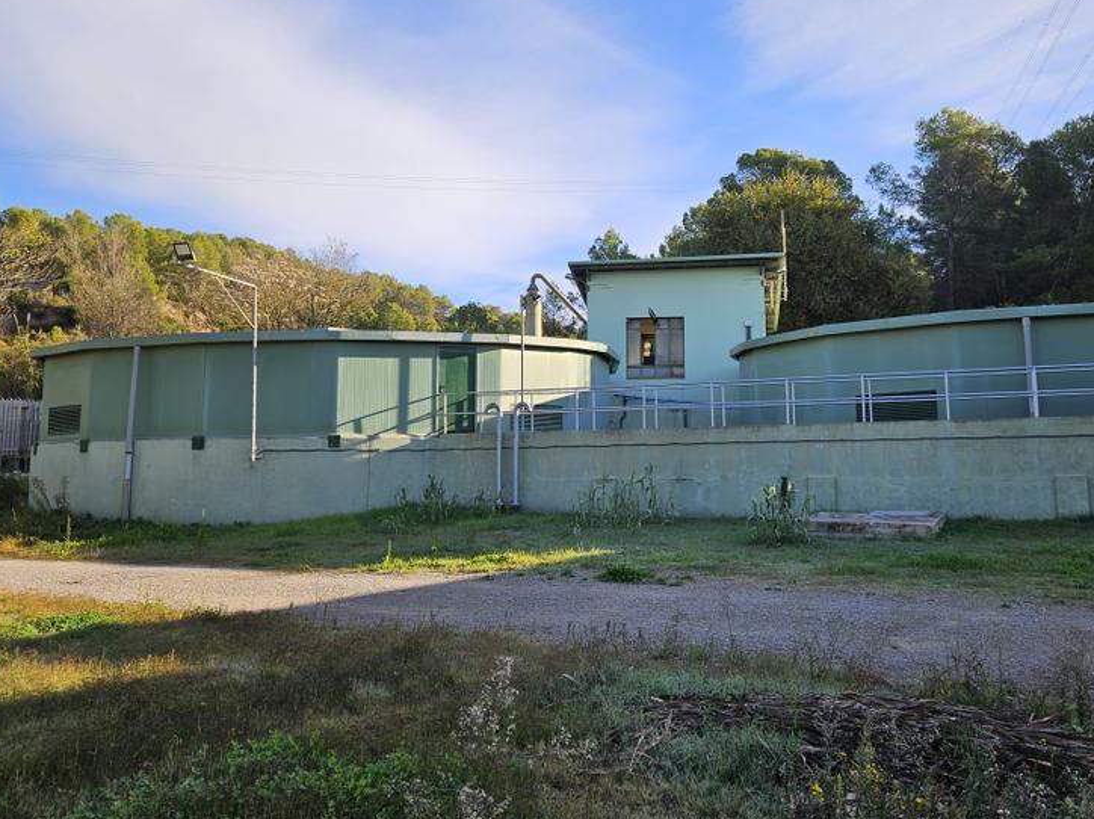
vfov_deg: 48.0
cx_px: 626
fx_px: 916
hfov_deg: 61.4
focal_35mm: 29
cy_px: 351
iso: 25
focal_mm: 5.4
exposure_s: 1/960
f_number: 1.8
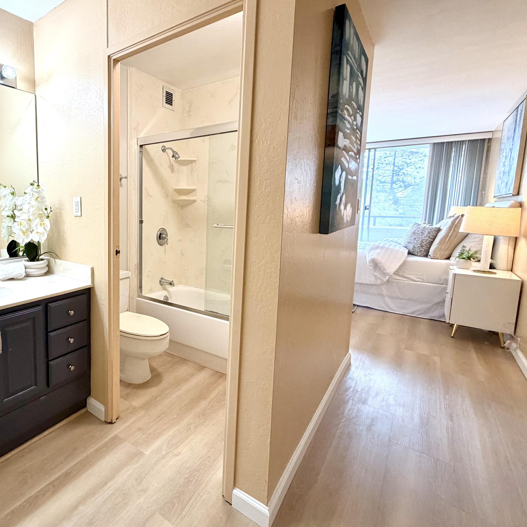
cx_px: 133
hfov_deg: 72.4
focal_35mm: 19
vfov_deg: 77.5
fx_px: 327
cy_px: 242
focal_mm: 2.22
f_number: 2.2
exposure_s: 1/120
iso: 200
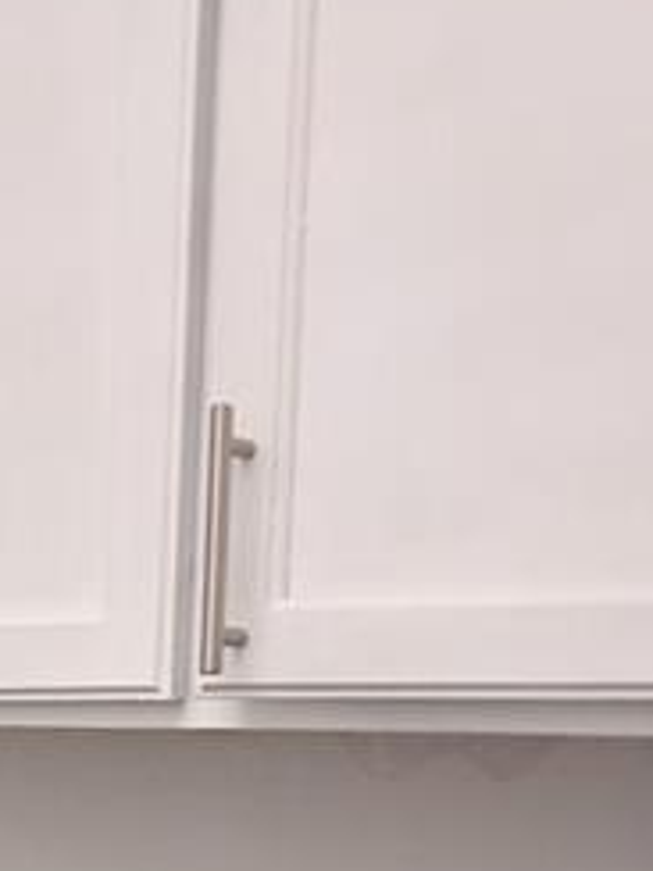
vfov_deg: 21.4
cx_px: -232
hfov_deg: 16.3
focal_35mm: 85
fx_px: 2138
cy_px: 1039
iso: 125
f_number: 1.8
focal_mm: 4
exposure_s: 1/50
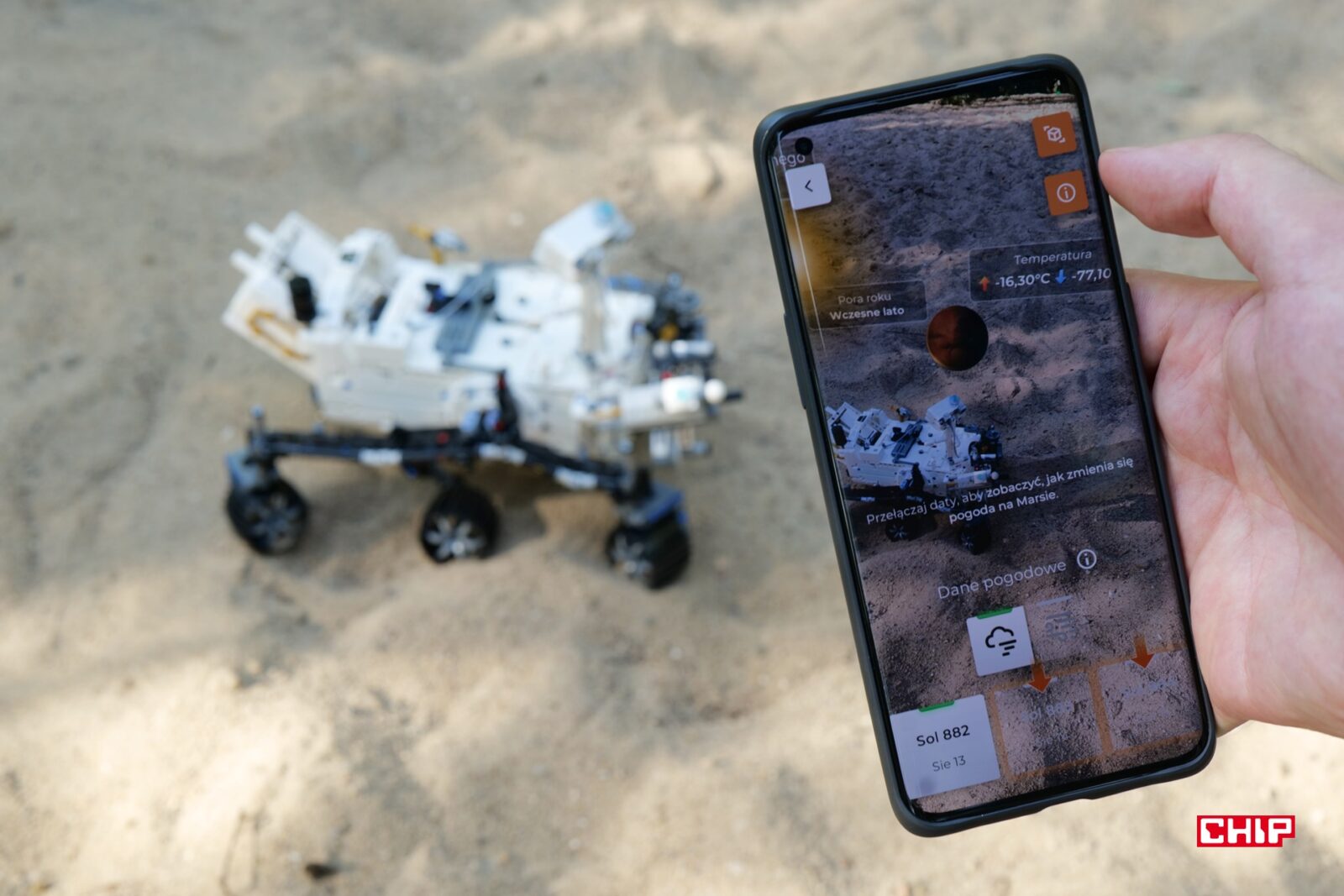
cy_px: 448
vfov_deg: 27.0
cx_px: 672
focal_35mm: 50
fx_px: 1867
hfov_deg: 39.6
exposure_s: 1/50
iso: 640
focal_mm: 50
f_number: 10
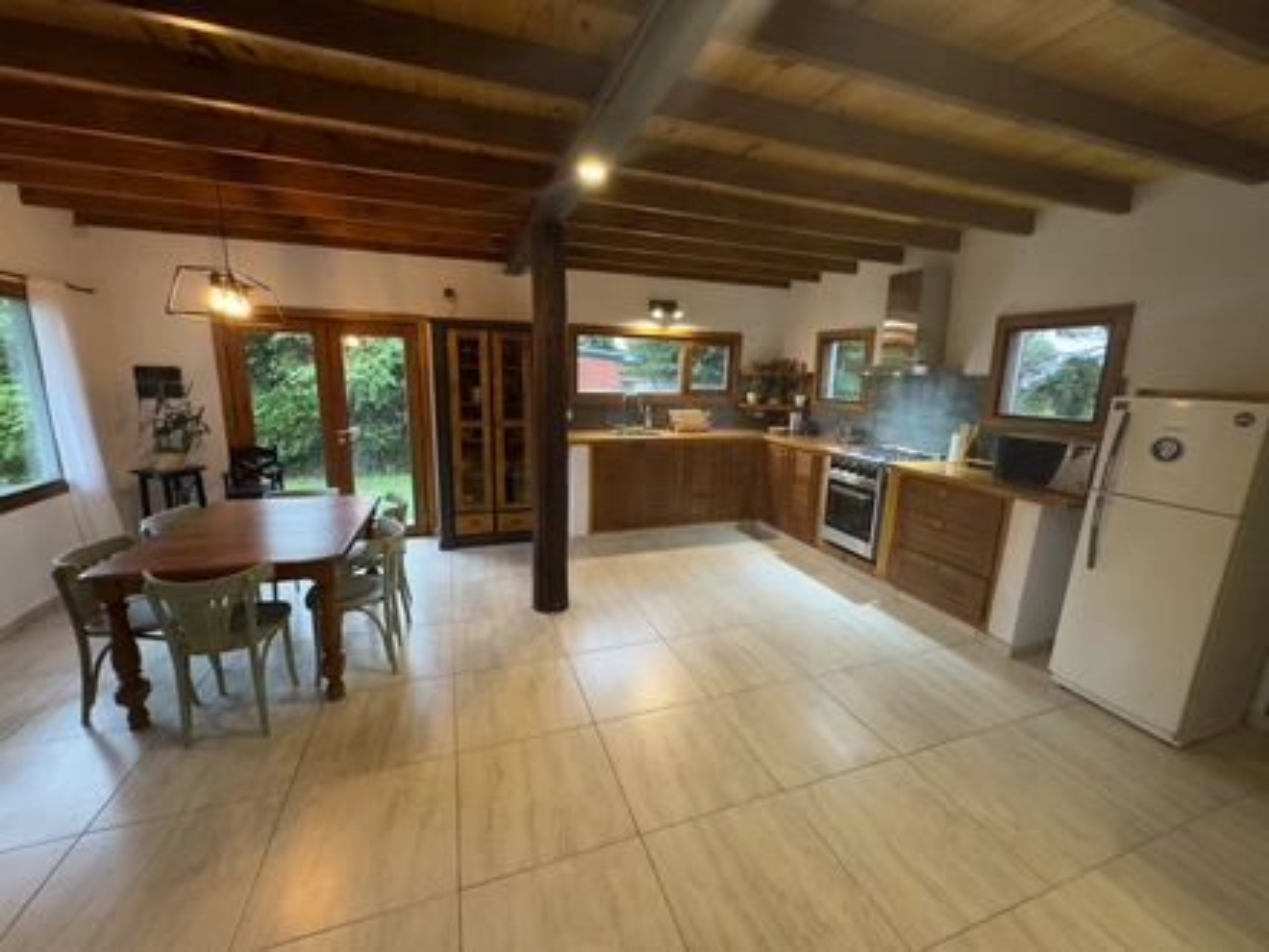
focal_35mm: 14
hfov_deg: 102.1
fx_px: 513
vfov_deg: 85.7
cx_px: 634
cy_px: 476
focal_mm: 2.22
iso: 640
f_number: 2.2
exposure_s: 1/50
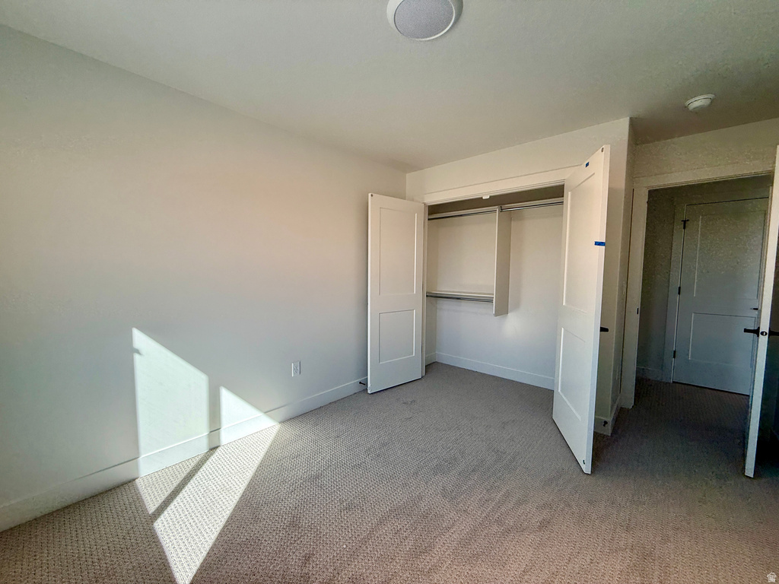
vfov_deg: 85.7
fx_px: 315
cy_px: 292
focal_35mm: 14
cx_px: 390
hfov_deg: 102.1
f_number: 2.2
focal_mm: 2.22
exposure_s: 1/250
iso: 64
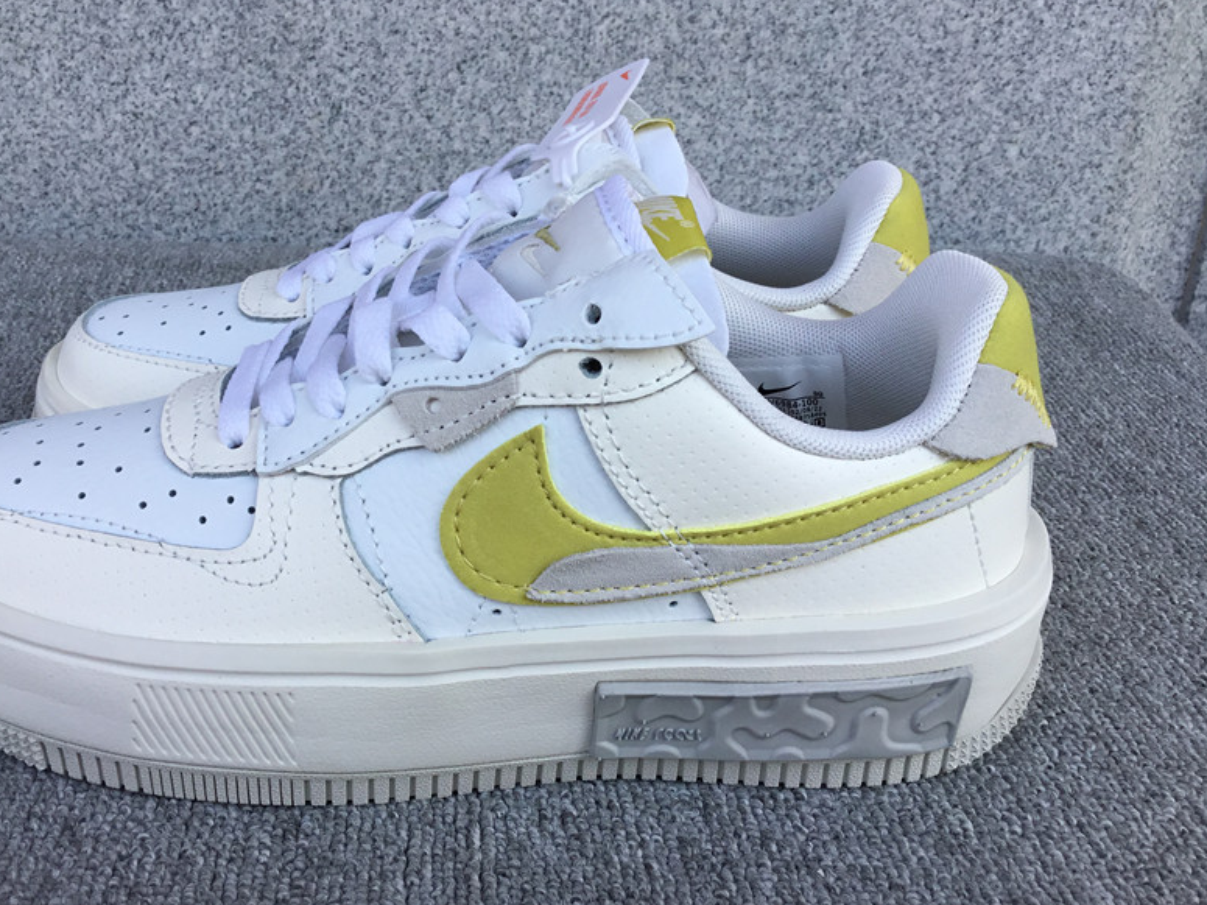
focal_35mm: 36
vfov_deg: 39.6
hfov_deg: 51.2
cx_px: 519
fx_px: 1255
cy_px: 432
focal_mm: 3.3
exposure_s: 1/409
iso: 25
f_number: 2.4
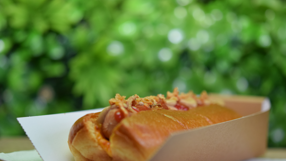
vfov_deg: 12.7
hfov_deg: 22.5
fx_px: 720
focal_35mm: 95
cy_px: 95
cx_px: 142
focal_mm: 60
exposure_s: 1/100
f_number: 3
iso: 1000
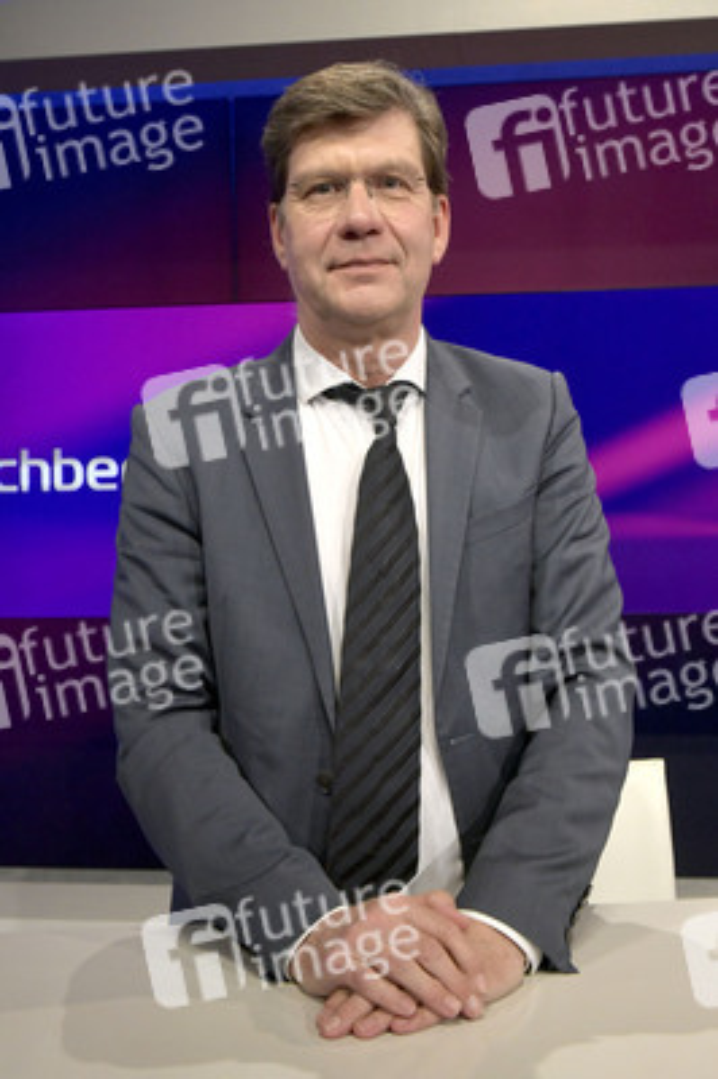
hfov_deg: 38.8
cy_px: 540
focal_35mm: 34
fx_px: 1019
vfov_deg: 55.8
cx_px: 359
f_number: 7.1
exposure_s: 1/200
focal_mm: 34
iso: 2000
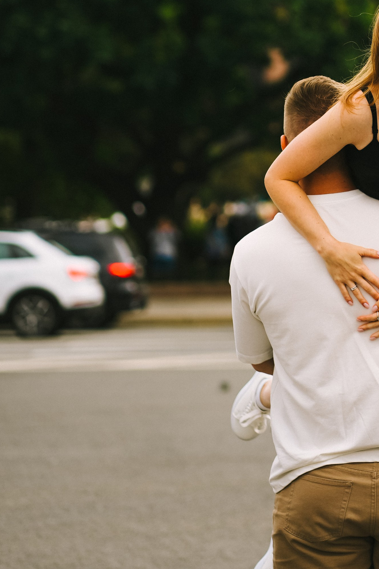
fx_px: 2747
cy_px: 62
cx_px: 362
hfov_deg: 7.9
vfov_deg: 11.7
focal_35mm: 174
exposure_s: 1/640
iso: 125
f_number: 2.5
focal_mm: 85
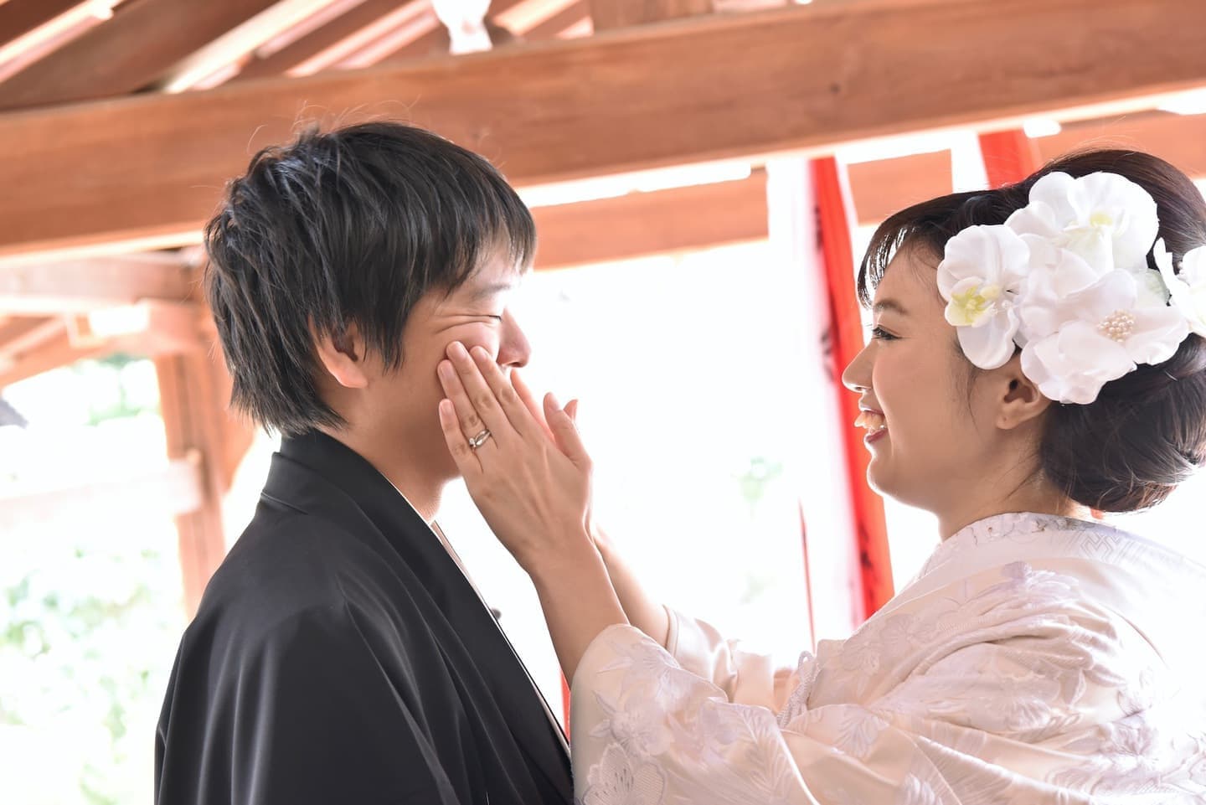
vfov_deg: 21.9
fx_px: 2078
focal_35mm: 62
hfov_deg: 32.4
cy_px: 402
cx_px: 603
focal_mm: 62
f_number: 5.6
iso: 2000
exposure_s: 1/80
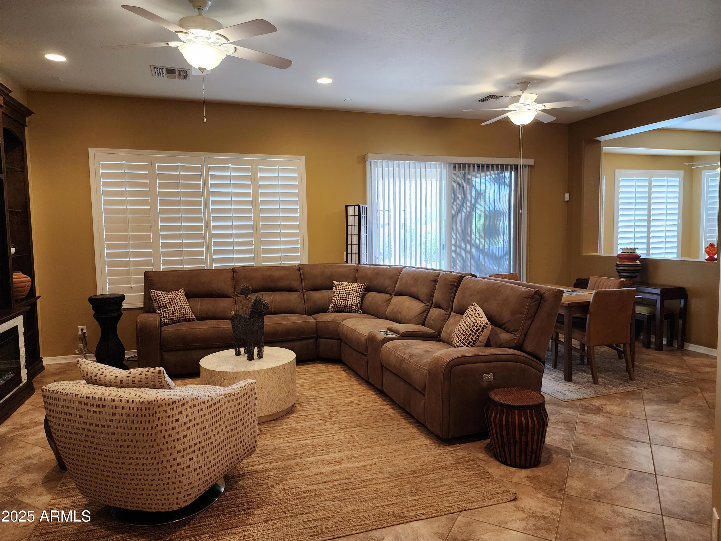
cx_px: 360
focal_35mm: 23
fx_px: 479
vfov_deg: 58.9
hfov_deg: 73.9
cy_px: 270
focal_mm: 6.4
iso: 400
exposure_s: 1/120
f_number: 1.8
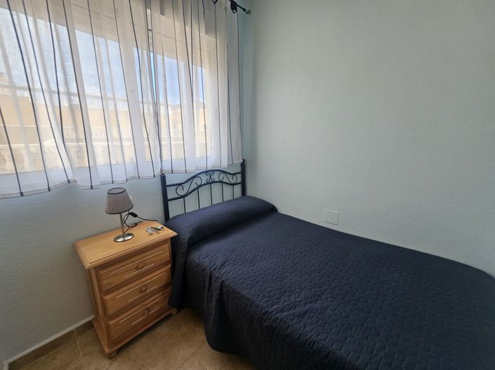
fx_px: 186
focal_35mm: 13
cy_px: 185
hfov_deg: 106.2
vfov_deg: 89.9
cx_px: 248
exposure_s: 1/227
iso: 80
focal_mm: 2.2
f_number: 2.2
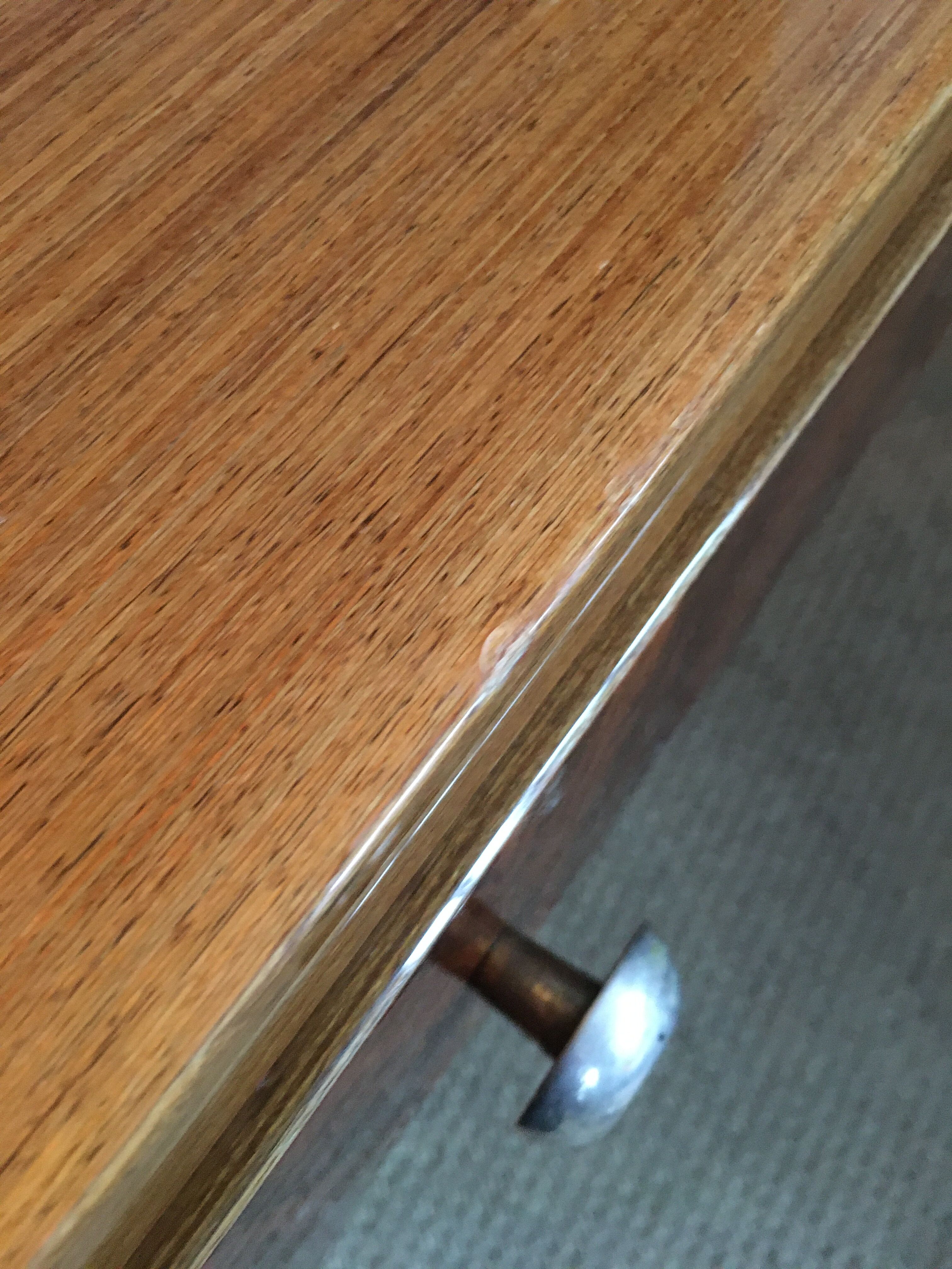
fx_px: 1063
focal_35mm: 29
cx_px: 476
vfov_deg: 61.7
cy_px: 634
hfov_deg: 48.2
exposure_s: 1/17
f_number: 2.2
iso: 400
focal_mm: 4.15
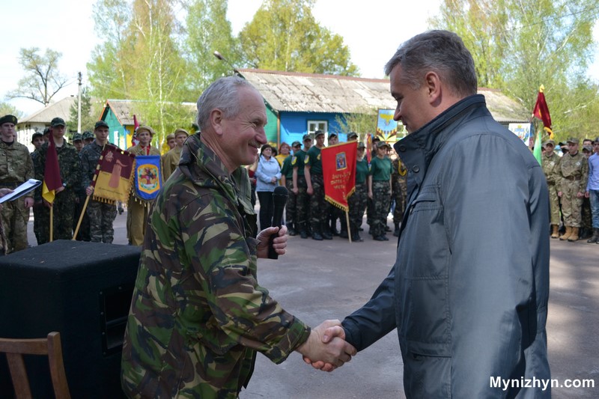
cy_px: 200
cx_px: 300
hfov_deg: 53.1
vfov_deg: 36.9
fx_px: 599
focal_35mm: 36
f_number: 4
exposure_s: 1/500
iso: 200
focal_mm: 24
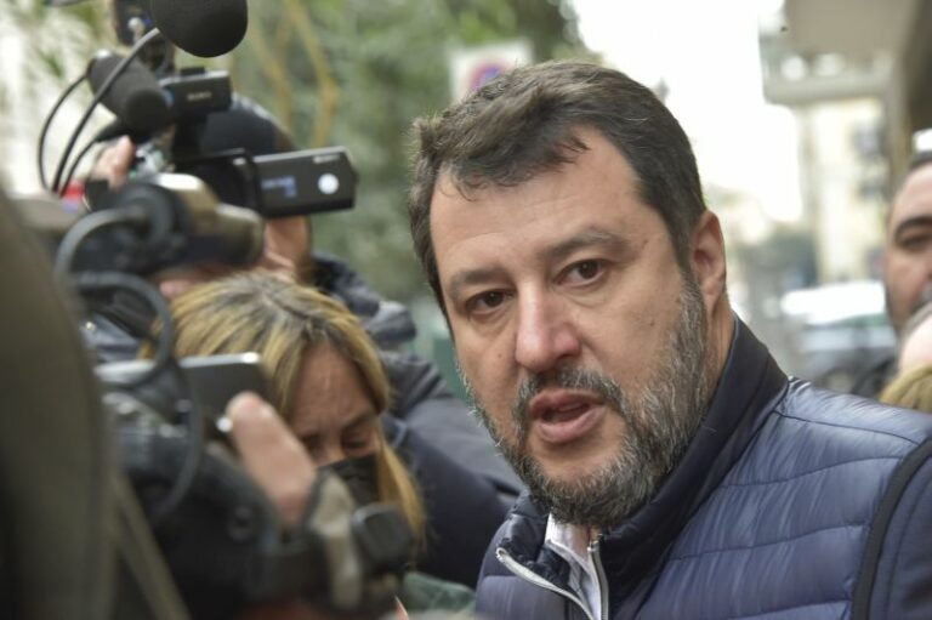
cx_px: 466
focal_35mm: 160
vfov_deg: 8.6
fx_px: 4139
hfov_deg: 12.8
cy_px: 310
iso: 2000
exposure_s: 1/320
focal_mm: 160
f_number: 10
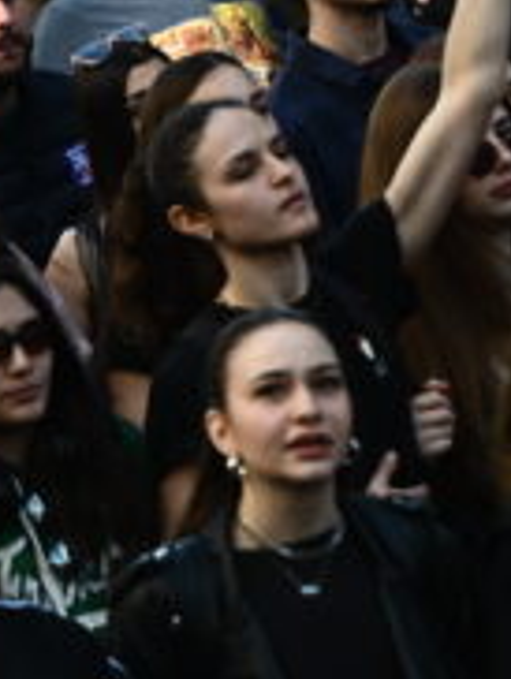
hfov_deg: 3.2
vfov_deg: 4.2
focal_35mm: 470
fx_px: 9229
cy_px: 175
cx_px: 183
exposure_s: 1/1000
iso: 500
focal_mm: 116
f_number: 4
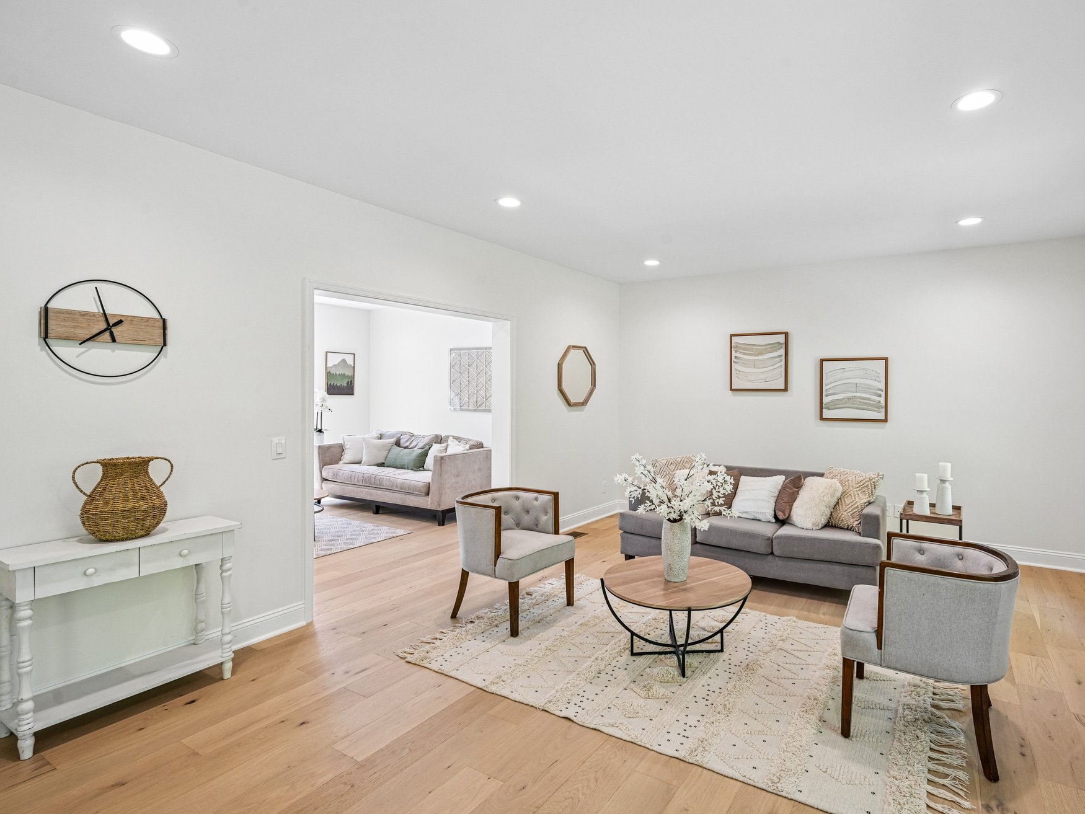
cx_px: 623
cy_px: 396
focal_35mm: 18
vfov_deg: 71.6
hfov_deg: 87.1
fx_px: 564
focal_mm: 16
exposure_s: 1/40
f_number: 8
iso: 800
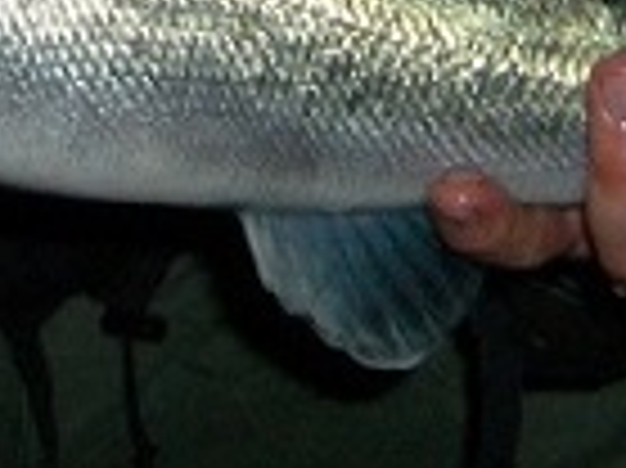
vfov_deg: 9.0
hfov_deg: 12.5
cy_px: -396
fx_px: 2837
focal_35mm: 157
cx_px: 88
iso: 100
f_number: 2.6
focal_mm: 5.8
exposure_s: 1/60
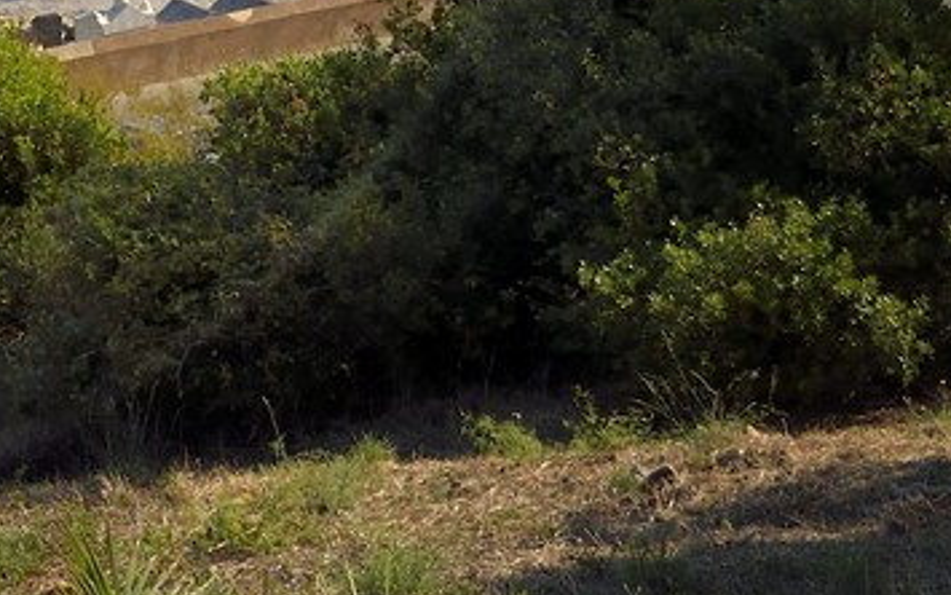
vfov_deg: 8.1
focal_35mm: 156
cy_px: -458
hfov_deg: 12.8
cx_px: -394
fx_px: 4044
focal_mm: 34
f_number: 13
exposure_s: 1/250
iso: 200
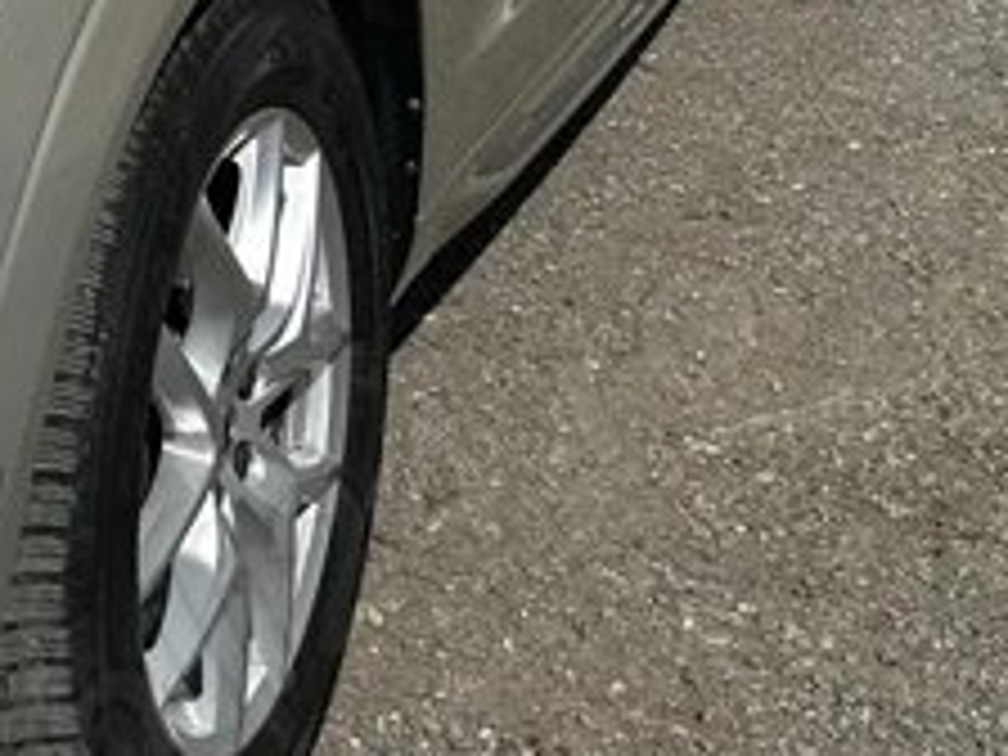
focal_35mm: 116
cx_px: -252
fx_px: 3378
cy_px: -450
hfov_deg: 16.2
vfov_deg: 12.1
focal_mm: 5.7
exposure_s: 1/6993
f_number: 1.5
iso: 50
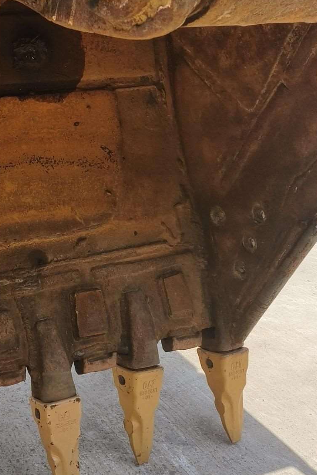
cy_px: 136
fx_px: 713
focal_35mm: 54
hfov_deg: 23.8
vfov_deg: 36.3
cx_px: -13
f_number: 1.75
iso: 72
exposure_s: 1/1250
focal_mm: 5.5
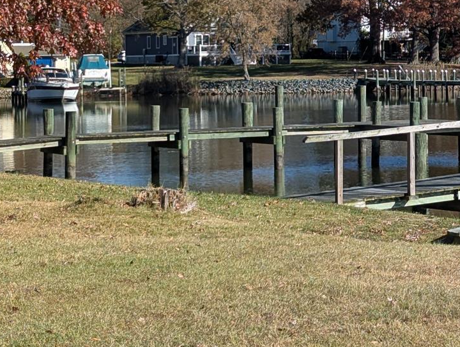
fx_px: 1810
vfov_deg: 10.9
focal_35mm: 136
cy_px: 44
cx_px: 563
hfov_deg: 14.0
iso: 45
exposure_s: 1/1689
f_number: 1.85
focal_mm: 6.81
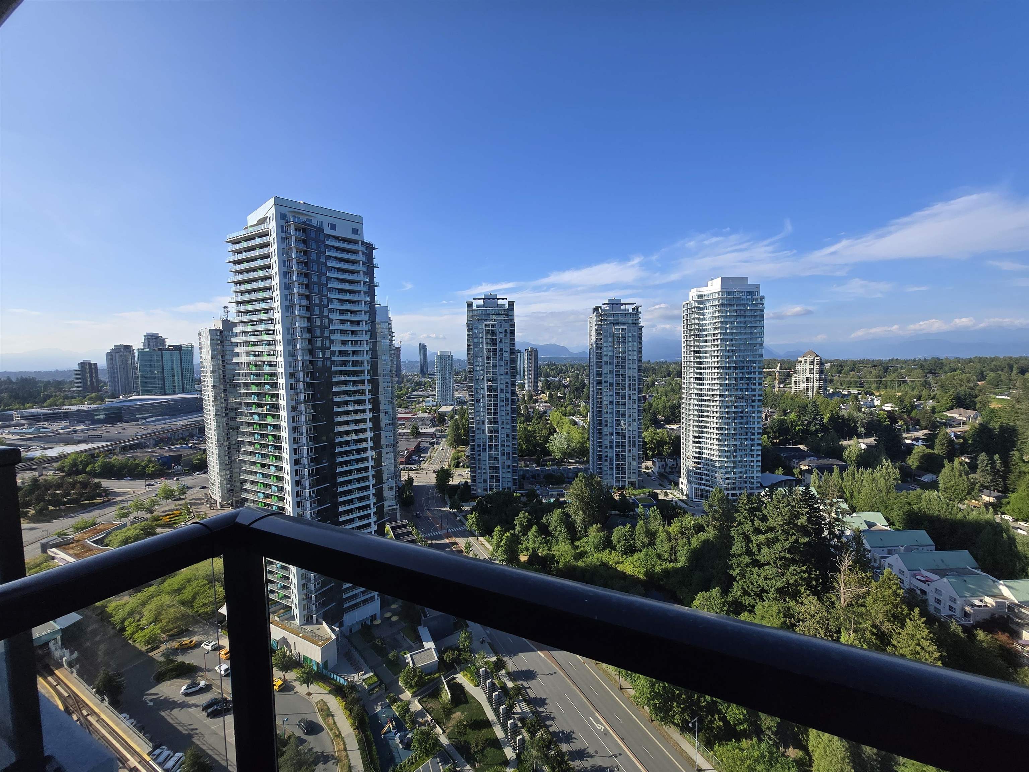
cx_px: 514
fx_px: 386
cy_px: 386
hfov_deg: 106.2
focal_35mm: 13
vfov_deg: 89.9
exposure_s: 1/927
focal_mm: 1.7
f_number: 2.2
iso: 25
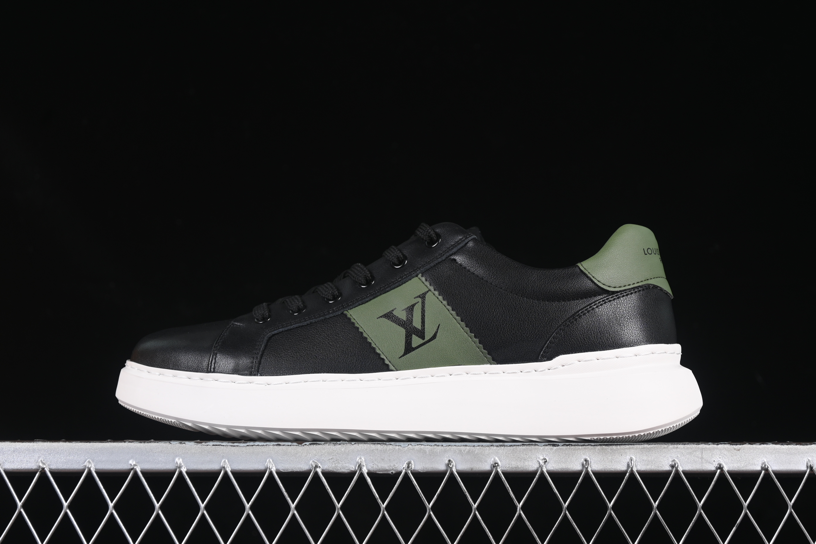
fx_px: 1700
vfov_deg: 18.2
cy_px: 272
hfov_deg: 27.0
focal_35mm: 75
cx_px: 408
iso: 160
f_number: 6.3
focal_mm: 50
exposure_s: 1/60
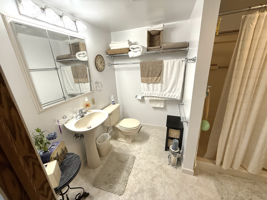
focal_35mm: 14
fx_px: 108
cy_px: 100
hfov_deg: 102.1
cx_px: 134
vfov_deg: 85.7
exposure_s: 1/120
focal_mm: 2.22
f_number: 2.2
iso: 200
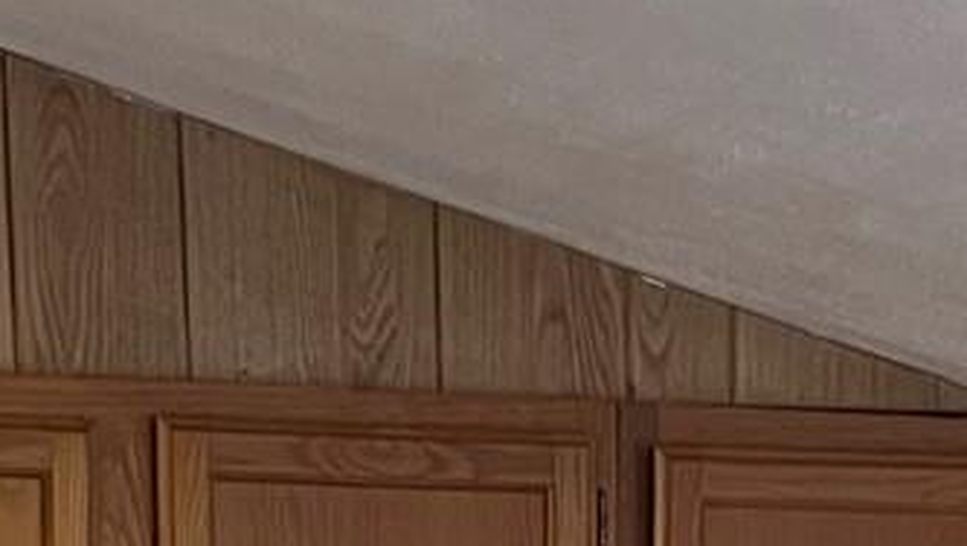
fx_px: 4465
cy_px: 1734
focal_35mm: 174
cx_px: 456
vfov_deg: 6.3
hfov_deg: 12.4
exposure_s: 1/60
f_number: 1.5
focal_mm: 5.7
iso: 320
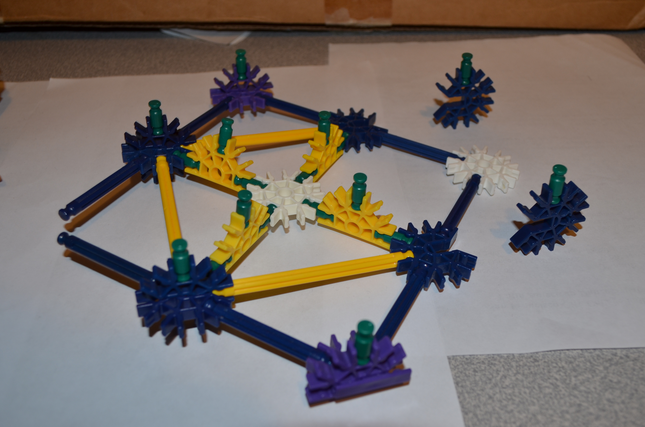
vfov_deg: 35.8
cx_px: 341
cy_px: 197
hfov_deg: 52.0
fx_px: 662
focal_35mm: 37
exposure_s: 1/30
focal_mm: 22
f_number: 5.6
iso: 200
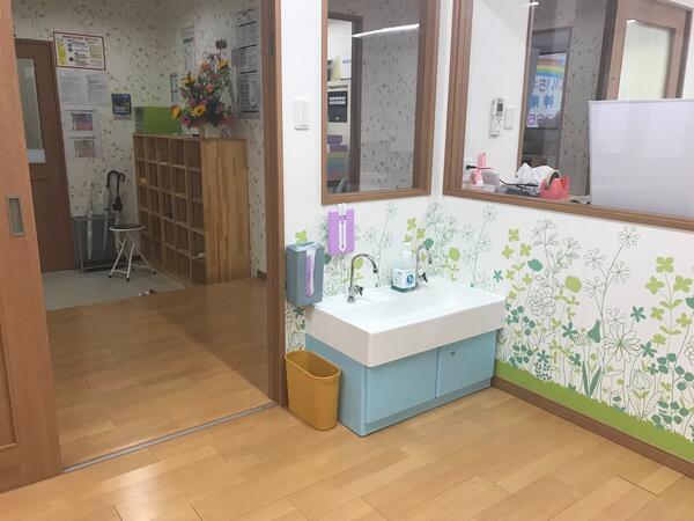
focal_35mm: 28
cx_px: 347
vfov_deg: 49.7
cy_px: 260
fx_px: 561
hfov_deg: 63.4
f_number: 1.8
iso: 25
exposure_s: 1/30
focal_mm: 3.99
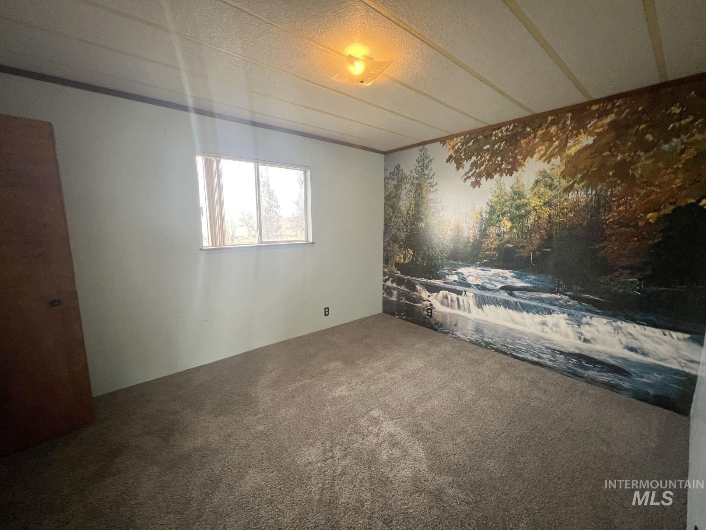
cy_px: 265
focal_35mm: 13
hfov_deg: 106.2
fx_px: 265
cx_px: 353
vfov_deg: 89.9
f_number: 1.8
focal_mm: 1.57
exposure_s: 1/120
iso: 250
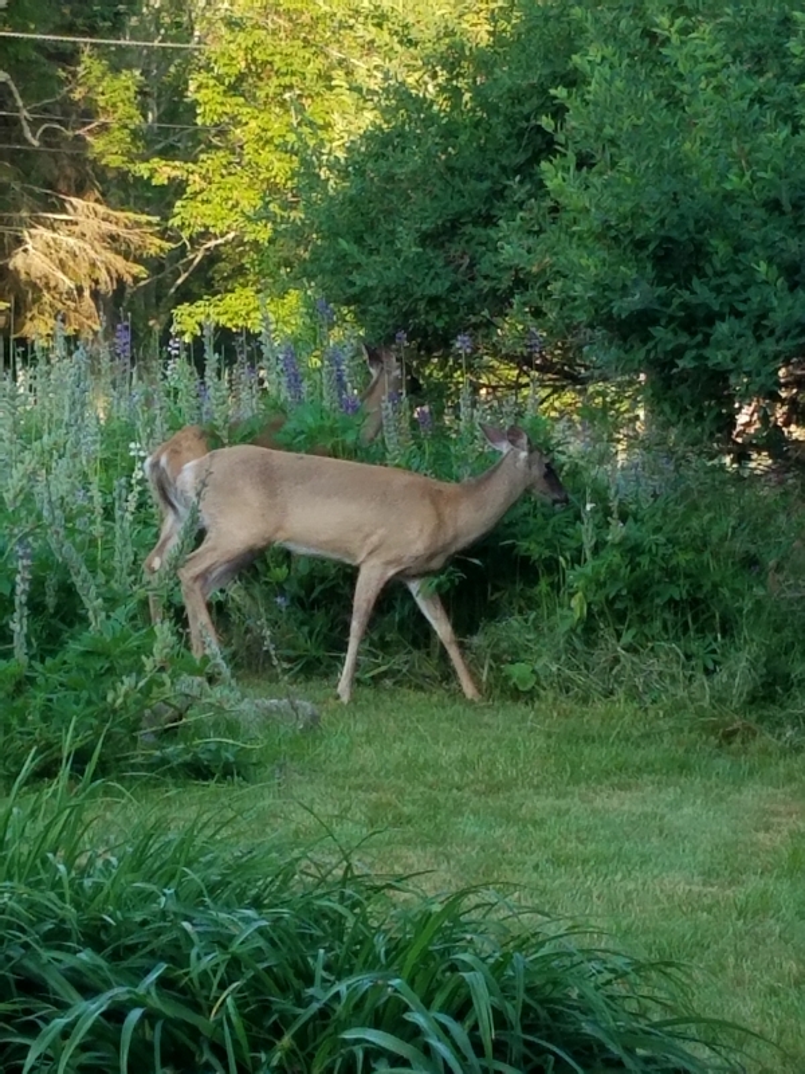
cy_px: 537
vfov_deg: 67.3
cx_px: 402
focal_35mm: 26
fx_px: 806
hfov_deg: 53.1
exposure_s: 1/240
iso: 50
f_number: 1.7
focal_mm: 4.2
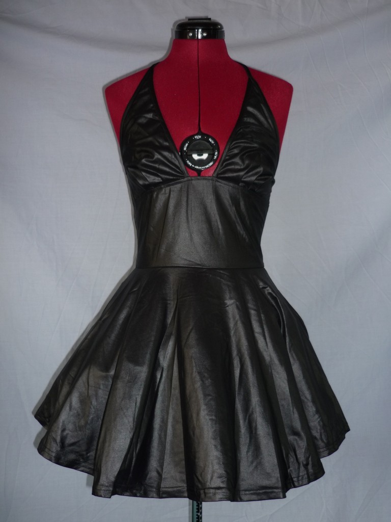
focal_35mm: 33
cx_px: 196
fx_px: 497
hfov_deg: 42.9
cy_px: 261
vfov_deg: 55.4
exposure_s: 1/30
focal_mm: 5.5
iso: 100
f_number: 2.8
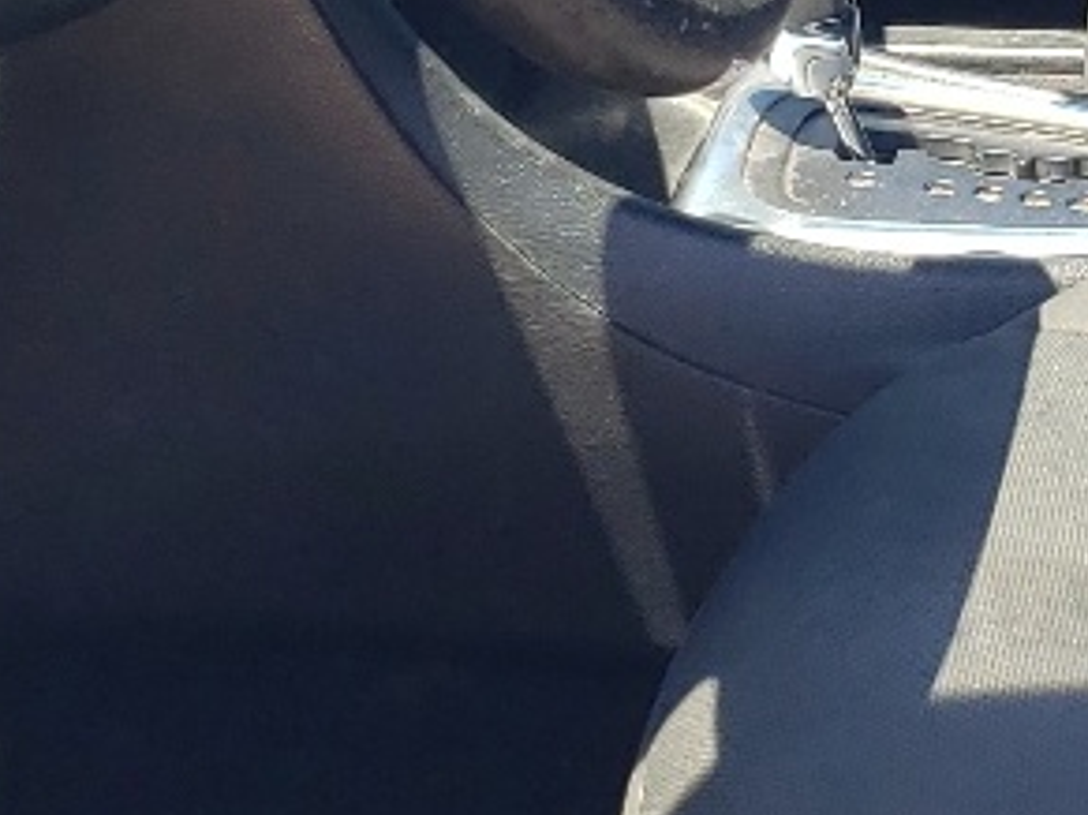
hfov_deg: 13.6
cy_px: -37
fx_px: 4493
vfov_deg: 10.3
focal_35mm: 143
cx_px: 1155
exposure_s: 1/400
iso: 50
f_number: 1.5
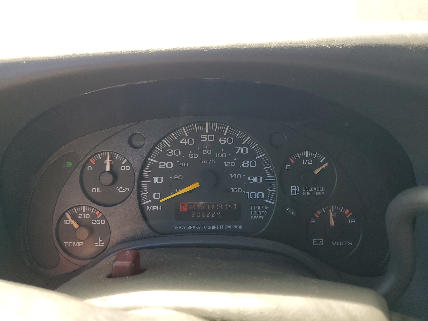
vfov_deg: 53.1
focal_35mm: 26
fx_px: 321
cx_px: 214
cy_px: 160
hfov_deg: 67.3
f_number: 1.5
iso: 50
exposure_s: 1/196
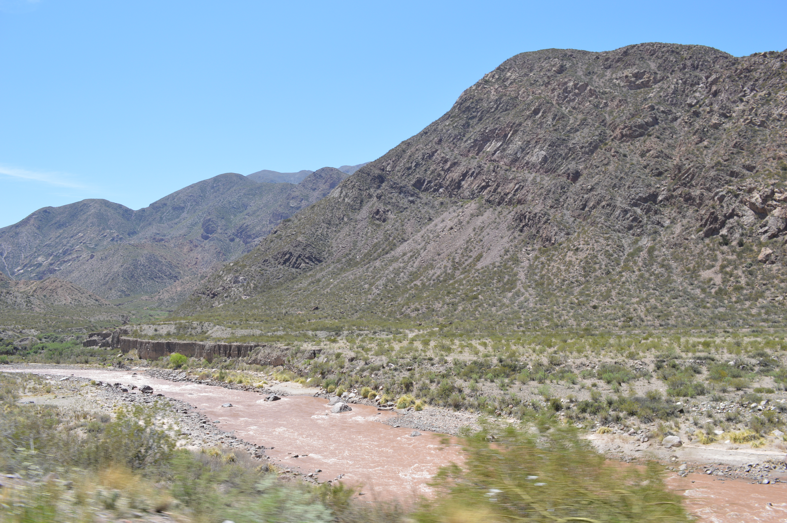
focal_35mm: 30
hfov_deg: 62.0
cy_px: 262
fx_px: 655
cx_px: 394
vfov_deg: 43.5
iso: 100
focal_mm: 20
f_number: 7.1
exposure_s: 1/200
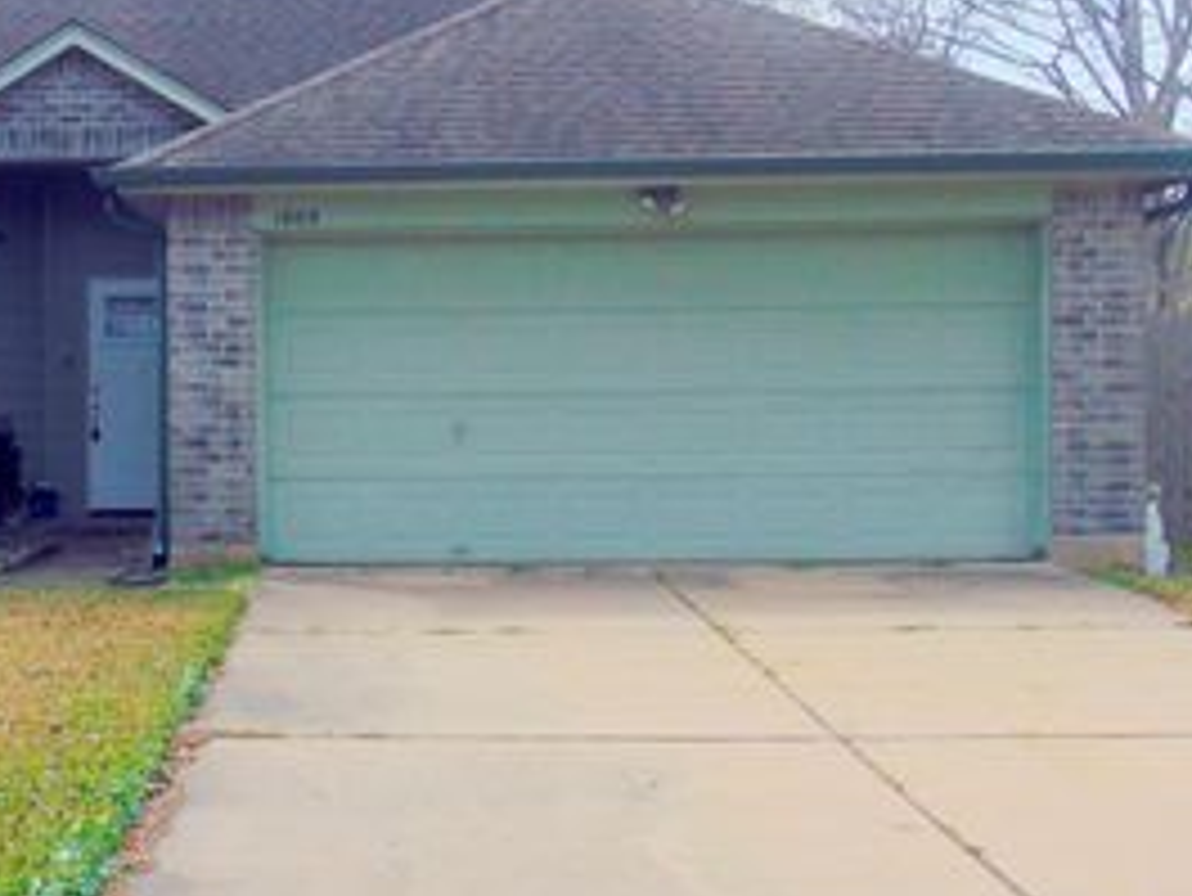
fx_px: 2274
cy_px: 425
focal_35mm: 66
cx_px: 198
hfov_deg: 28.6
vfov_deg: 22.3
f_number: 8.3
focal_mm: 6.3
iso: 80
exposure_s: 1/250
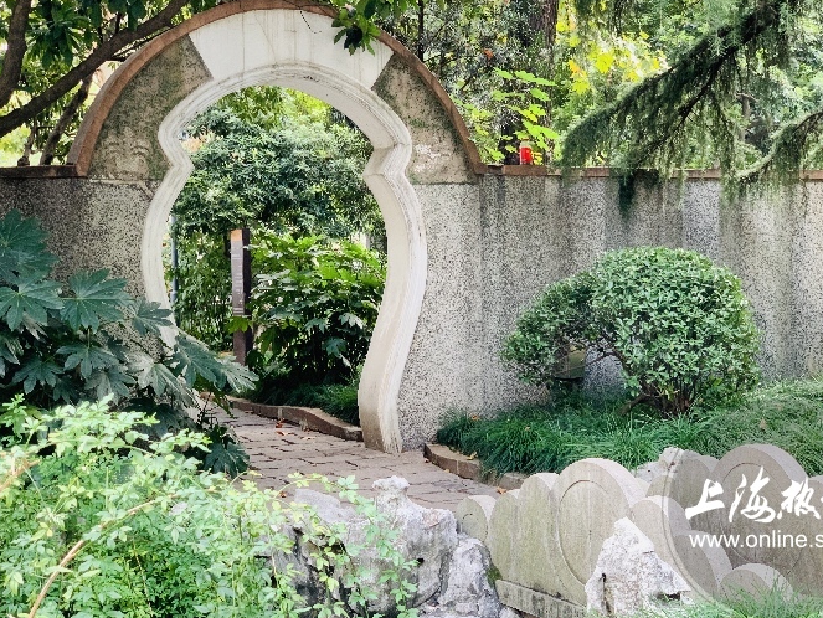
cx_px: 456
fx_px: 1380
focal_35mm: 58
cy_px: 301
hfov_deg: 33.2
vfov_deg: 25.3
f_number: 2.4
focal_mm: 6
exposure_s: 1/60
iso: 160
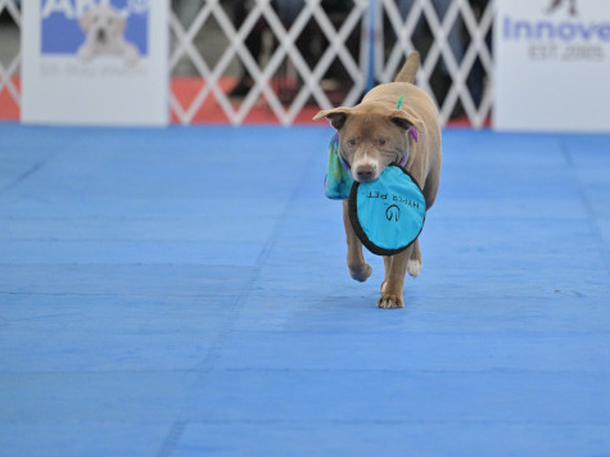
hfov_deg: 6.7
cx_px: 431
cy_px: 158
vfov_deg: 5.0
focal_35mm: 295
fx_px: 5197
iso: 5000
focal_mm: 200
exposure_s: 1/500
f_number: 3.2
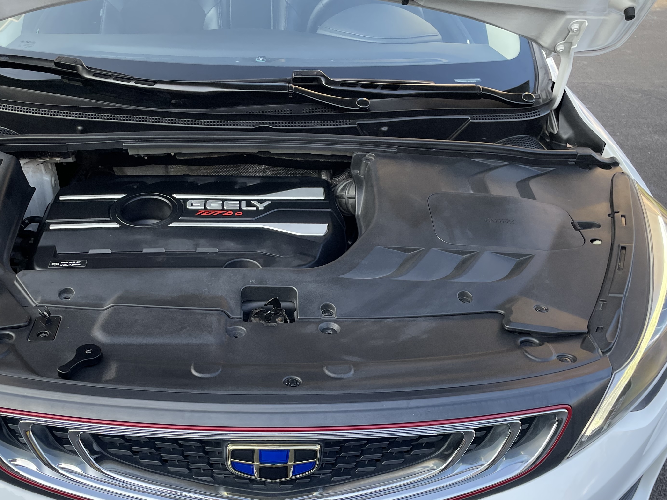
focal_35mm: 38
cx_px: 270
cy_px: 354
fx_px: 732
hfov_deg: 48.7
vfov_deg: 37.1
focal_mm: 4.2
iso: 32
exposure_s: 1/413
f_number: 1.6
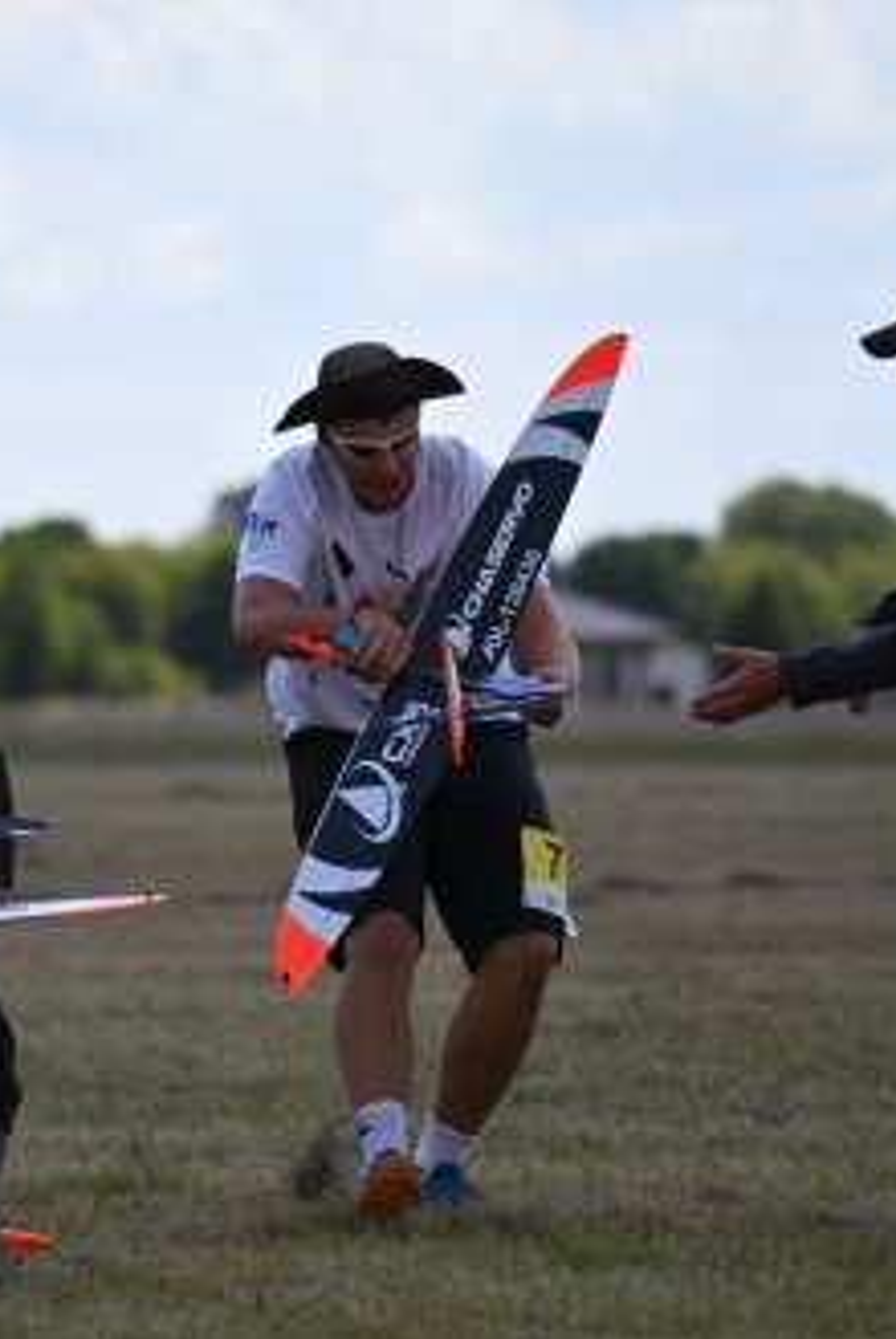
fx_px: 16875
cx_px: 259
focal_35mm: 453
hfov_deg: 3.0
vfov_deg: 4.5
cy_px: 672
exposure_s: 1/1600
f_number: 6
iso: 320
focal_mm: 300
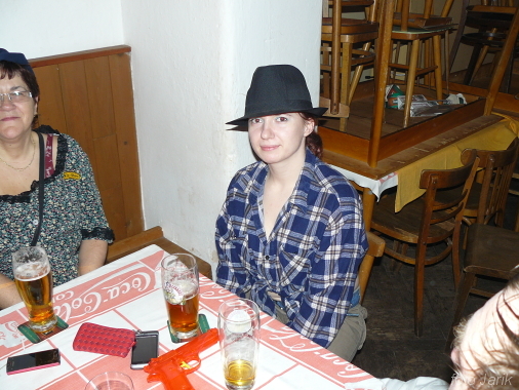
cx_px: 260
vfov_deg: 39.7
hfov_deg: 51.3
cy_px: 195
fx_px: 540
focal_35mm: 36
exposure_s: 1/30
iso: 100
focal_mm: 6
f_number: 2.8
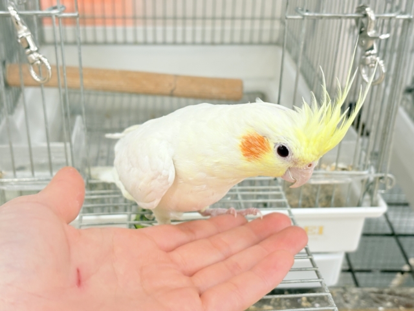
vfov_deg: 28.0
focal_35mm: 52
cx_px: 207
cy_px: 156
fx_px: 622
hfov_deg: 36.8
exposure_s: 1/50
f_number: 1.6
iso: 64
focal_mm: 5.96
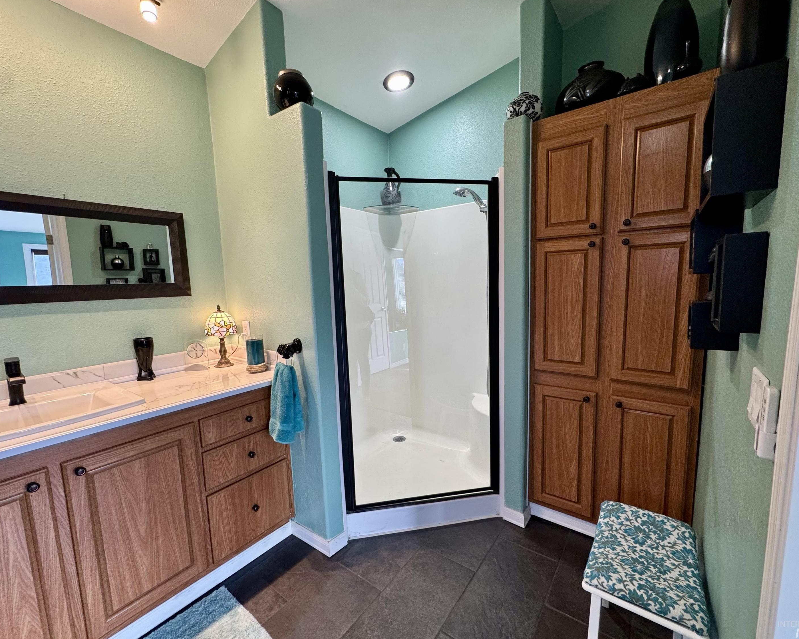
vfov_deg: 84.0
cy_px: 325
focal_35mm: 15
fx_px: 355
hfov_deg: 96.8
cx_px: 405
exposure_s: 1/120
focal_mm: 2.22
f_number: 2.2
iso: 200
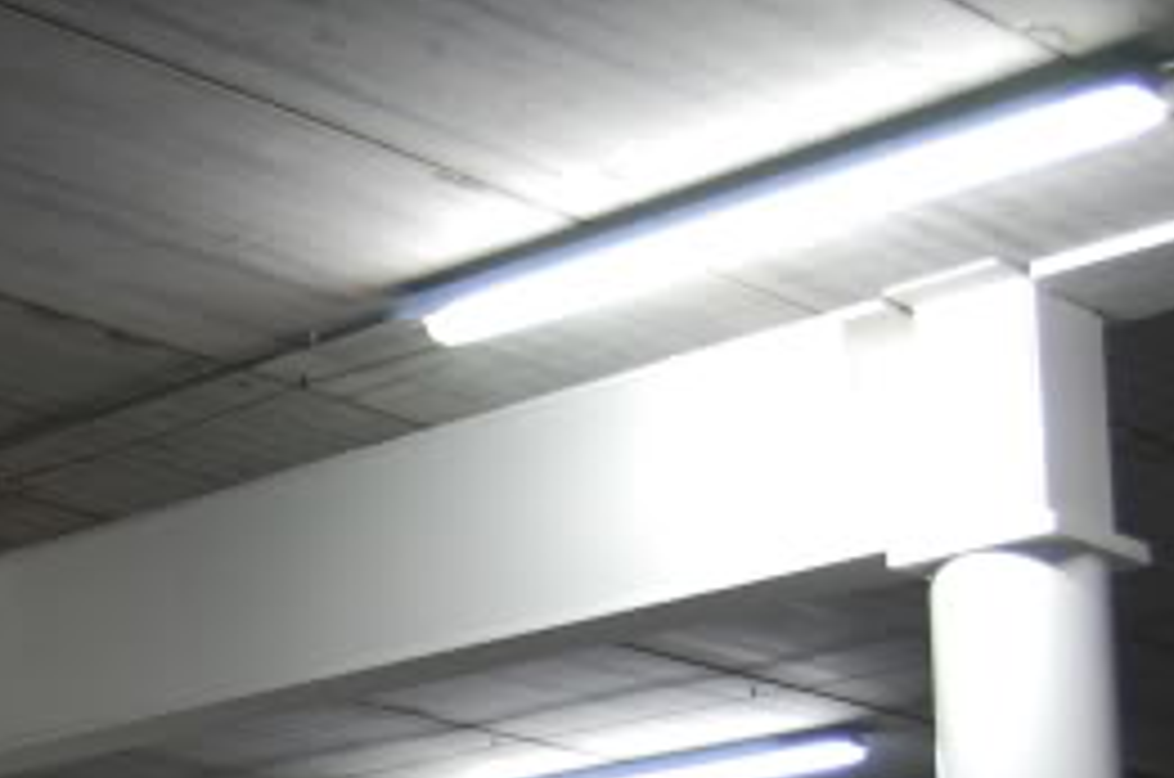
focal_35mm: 101
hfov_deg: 18.3
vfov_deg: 13.1
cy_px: 974
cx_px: -517
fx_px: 3288
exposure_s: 1/2.5
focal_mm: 22
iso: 200
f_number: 3.8
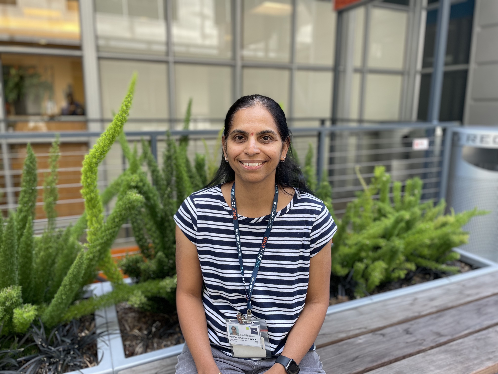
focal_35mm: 26
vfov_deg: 53.1
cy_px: 187
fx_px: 374
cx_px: 249
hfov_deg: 67.3
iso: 50
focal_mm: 4.2
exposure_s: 1/120
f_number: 1.6
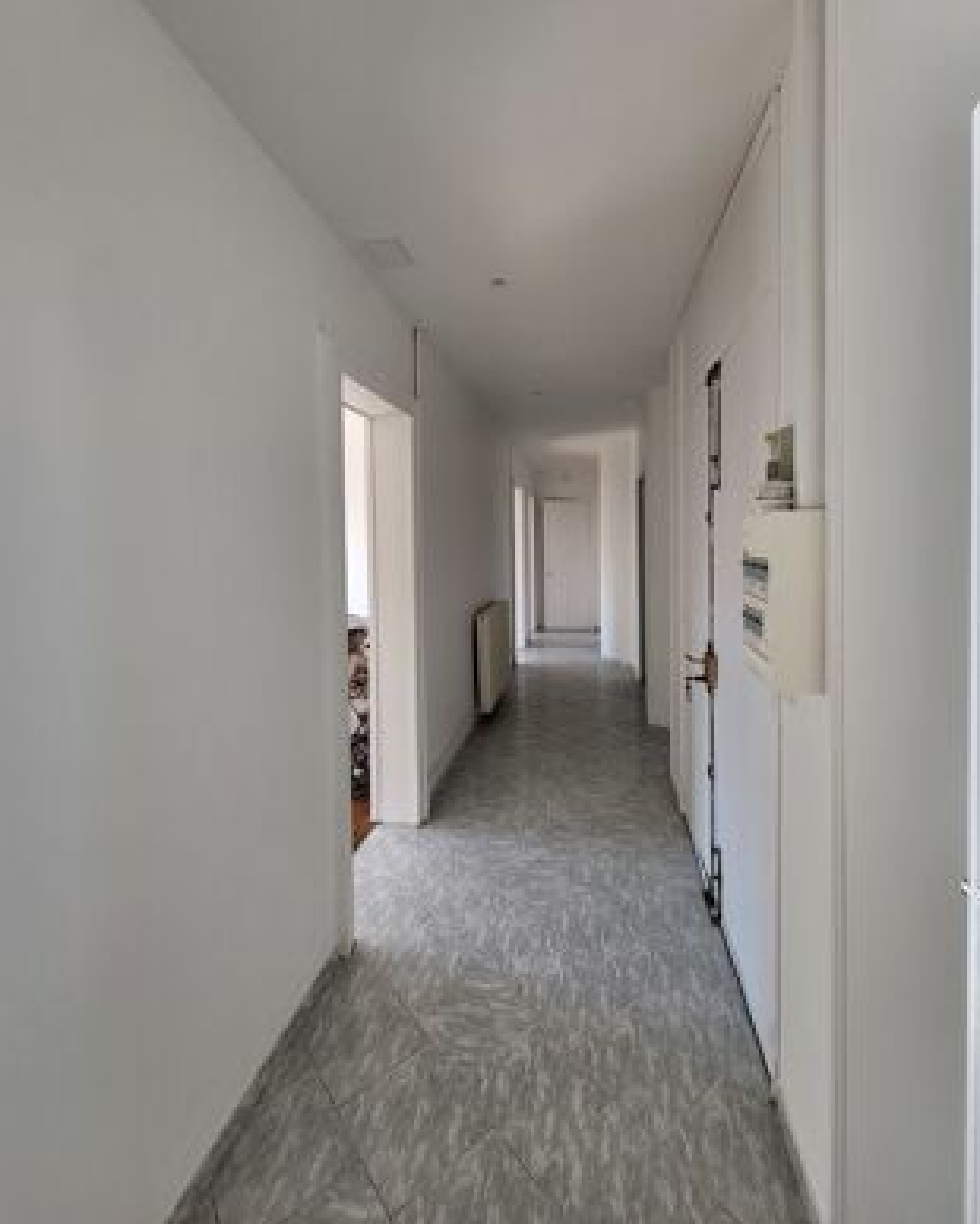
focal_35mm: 14
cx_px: 490
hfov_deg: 88.0
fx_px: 507
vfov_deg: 100.5
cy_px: 565
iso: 50
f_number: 2.2
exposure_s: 1/100
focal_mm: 1.74
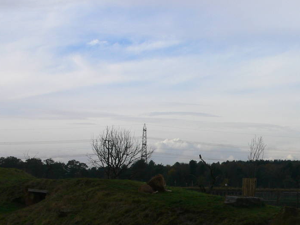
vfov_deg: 18.1
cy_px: 206
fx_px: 693
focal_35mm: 80
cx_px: 282
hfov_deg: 23.6
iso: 80
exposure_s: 1/320
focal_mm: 7.4
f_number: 5.6
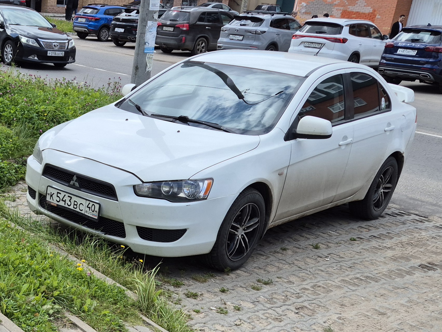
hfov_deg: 73.9
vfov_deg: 58.9
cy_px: 166
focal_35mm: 23
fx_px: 294
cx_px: 221
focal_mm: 5.4
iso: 25
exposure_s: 1/909
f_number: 1.8
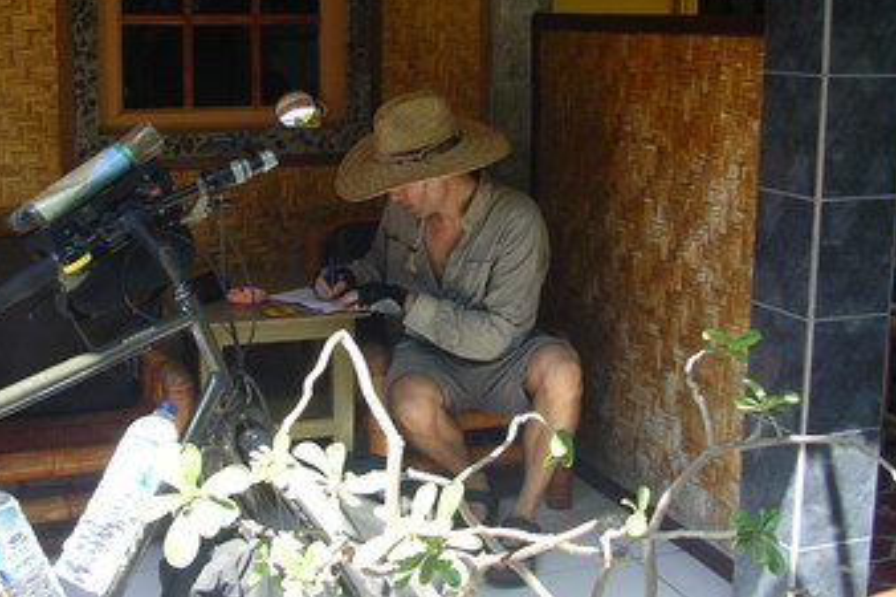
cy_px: 257
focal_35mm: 51
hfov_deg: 38.8
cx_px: 368
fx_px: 1269
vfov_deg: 26.4
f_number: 2.8
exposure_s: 1/80
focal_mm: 5.7
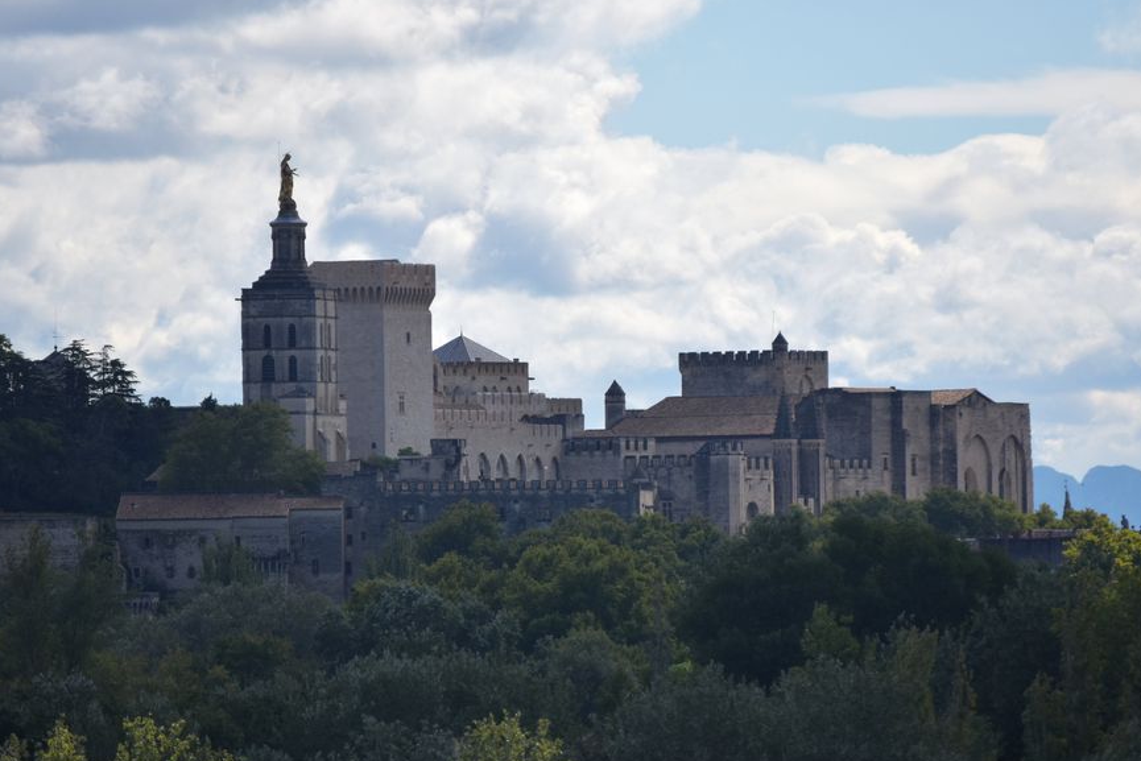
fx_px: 11538
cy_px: 458
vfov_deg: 3.8
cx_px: 598
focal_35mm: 364
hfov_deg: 5.7
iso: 280
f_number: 5.6
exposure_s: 1/2000
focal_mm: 200
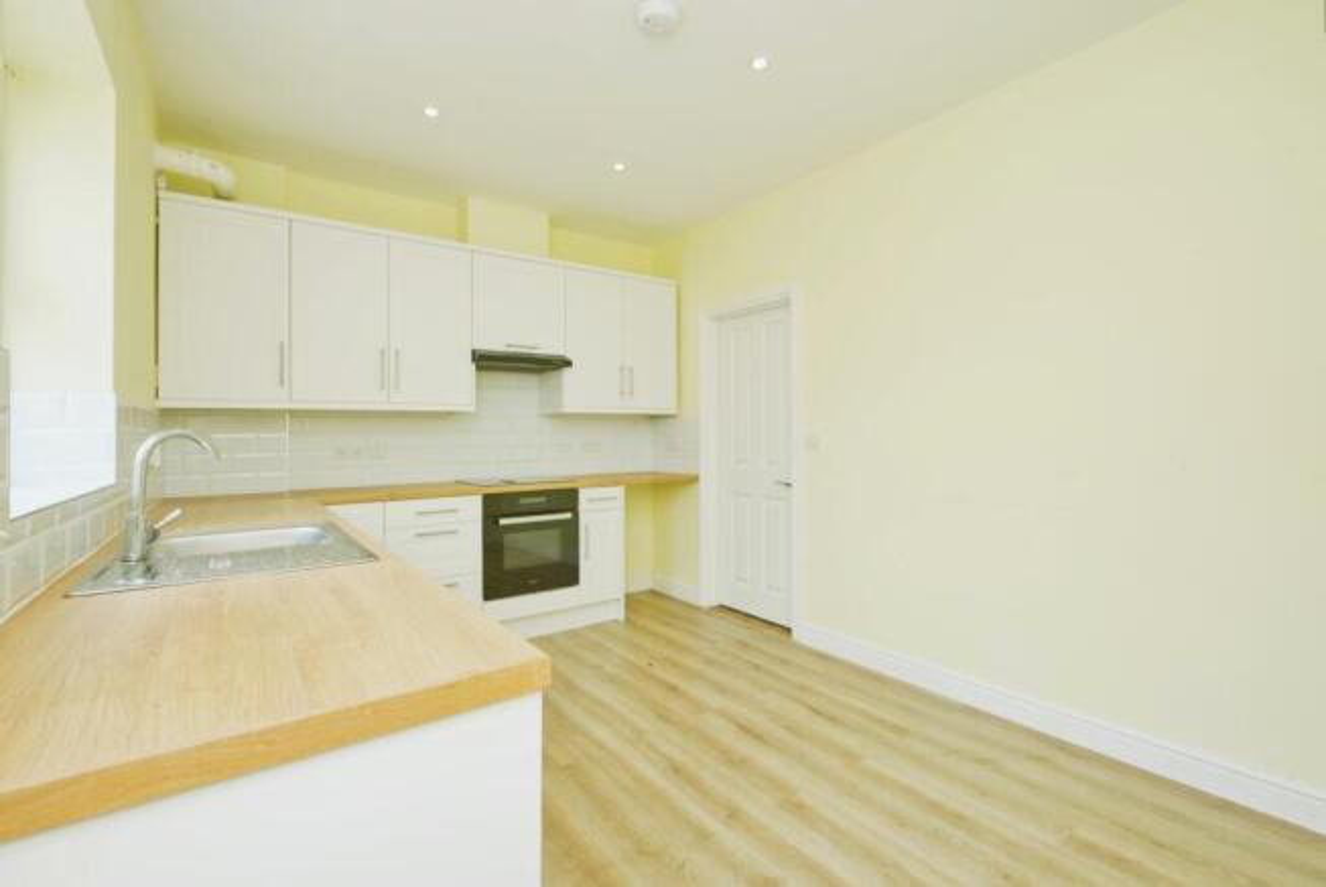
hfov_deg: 96.7
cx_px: 663
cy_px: 444
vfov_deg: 73.9
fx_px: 590
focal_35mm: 16
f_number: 9
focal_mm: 16
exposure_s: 1/80
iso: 400
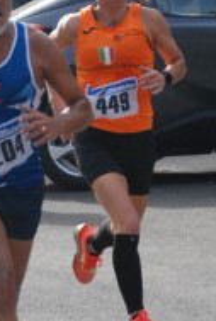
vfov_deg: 6.2
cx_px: 154
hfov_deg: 4.1
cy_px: 180
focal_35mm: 333
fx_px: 2980
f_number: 5.6
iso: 1000
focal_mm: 70
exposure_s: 1/1000
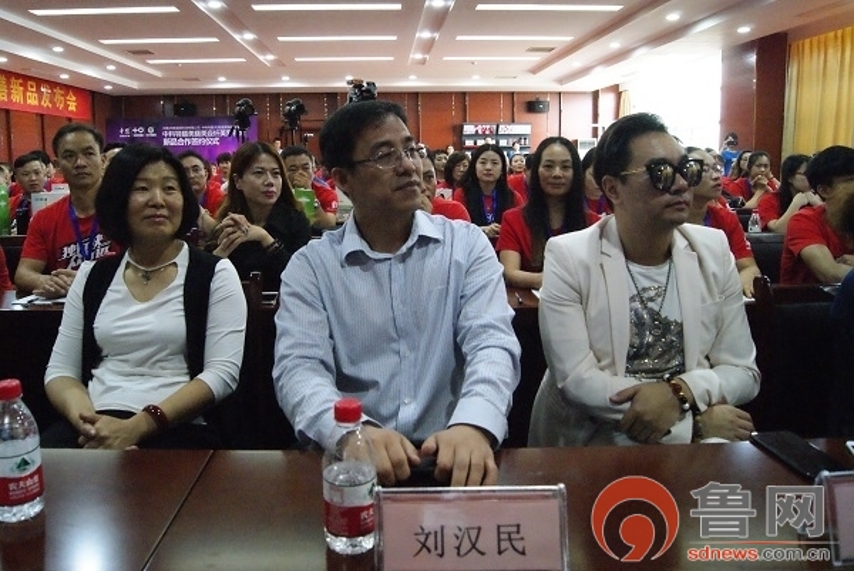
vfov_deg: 48.0
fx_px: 641
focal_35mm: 27
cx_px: 427
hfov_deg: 67.3
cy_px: 286
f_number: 6.3
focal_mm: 18
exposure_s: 1/60
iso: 3200
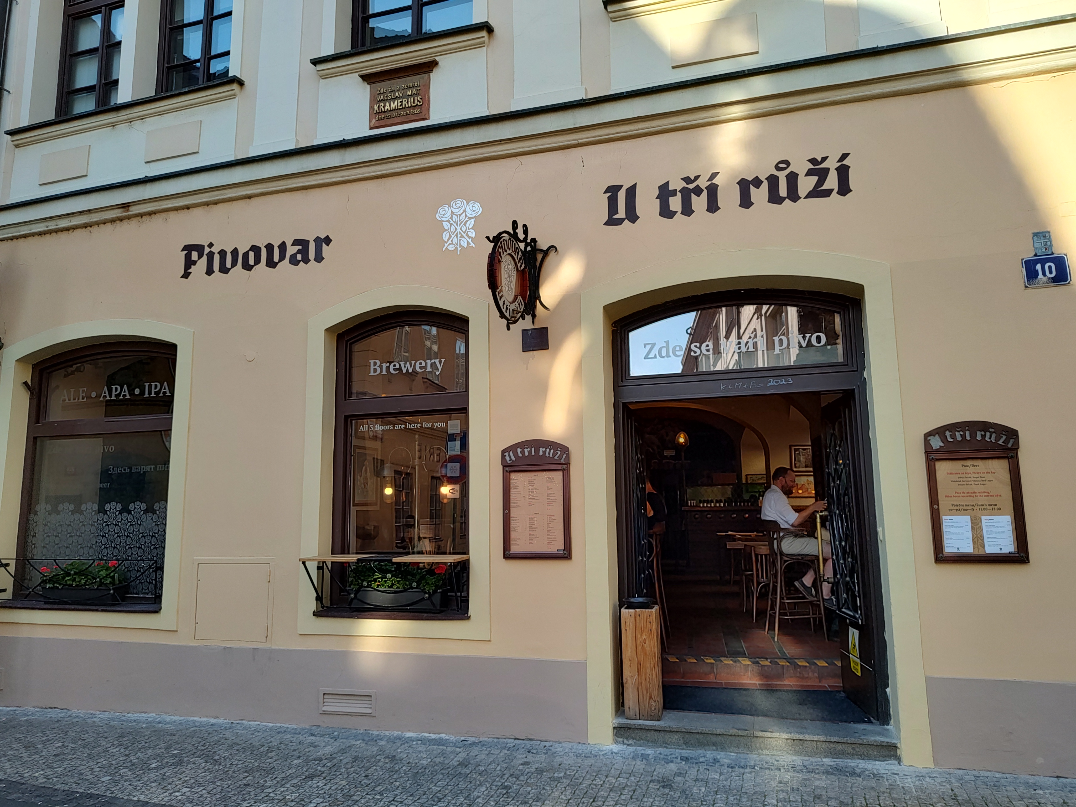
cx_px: 538
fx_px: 715
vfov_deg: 58.9
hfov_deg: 73.9
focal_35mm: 23
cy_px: 404
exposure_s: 1/621
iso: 100
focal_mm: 5.56
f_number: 1.8
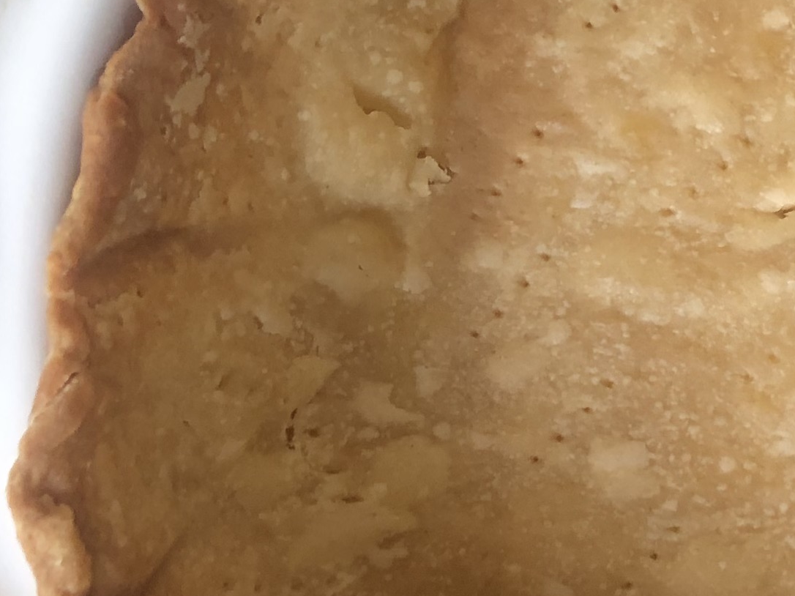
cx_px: 948
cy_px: 319
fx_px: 2388
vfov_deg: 14.2
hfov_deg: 18.0
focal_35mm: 104
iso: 32
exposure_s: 1/24
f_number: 1.8
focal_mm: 3.99
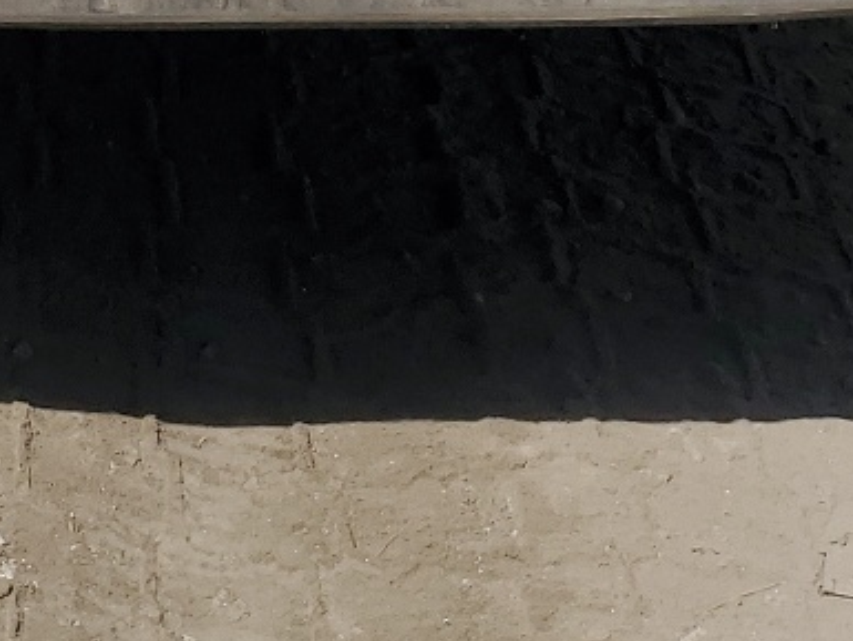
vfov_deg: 12.2
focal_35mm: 108
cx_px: 86
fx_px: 2662
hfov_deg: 17.9
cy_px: -637
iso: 50
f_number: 1.5
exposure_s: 1/5000
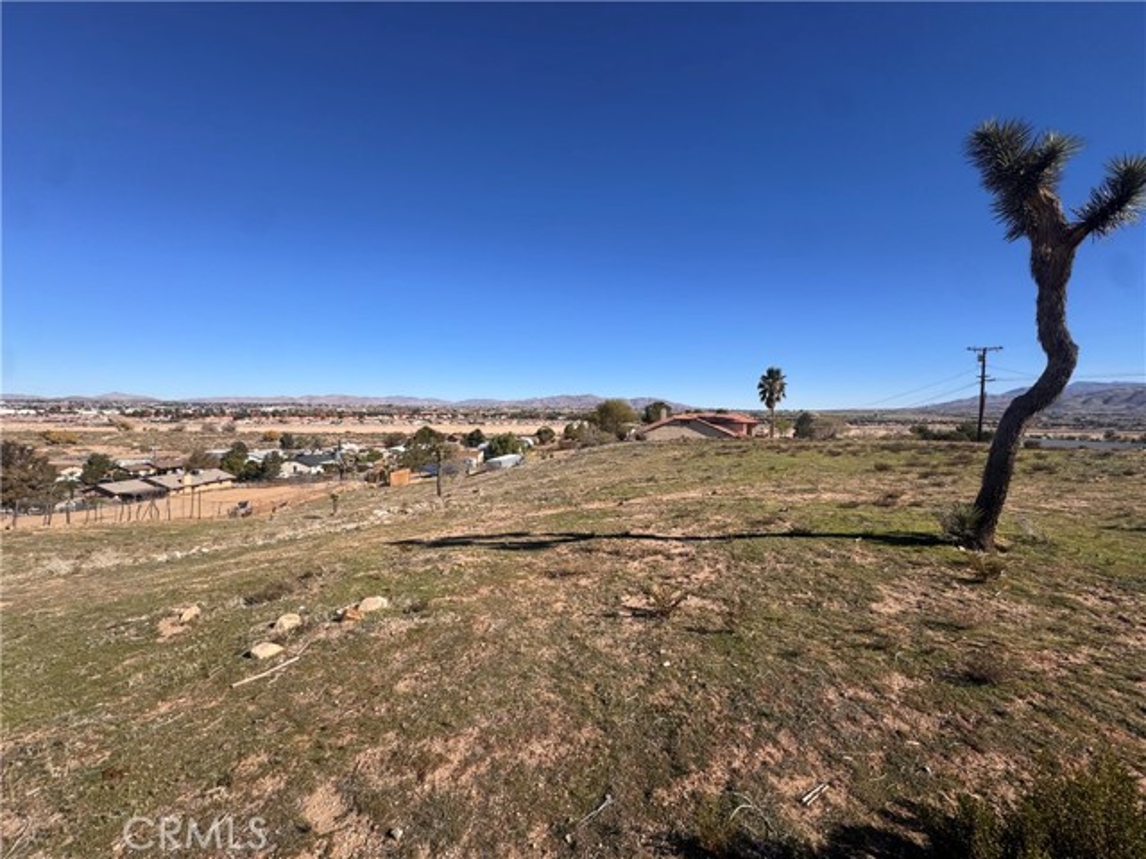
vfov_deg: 85.7
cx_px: 573
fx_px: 463
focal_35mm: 14
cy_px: 430
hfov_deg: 102.1
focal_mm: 2.22
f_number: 2.2
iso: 50
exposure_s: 1/2985
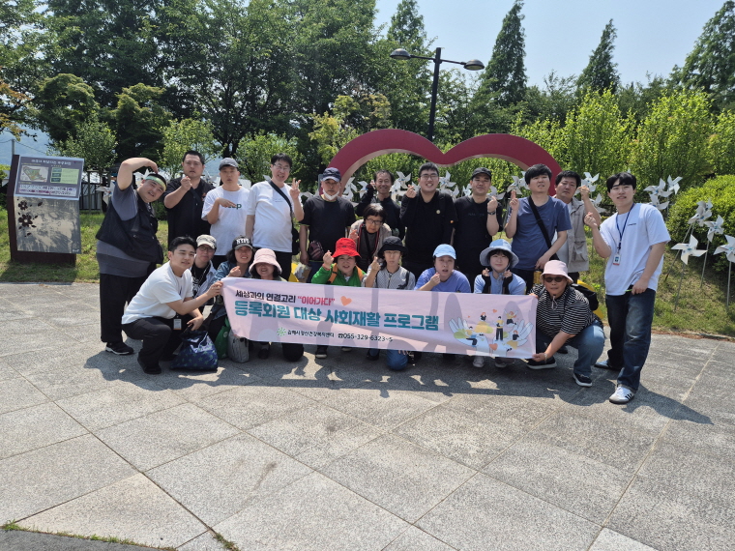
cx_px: 368
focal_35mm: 23
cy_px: 276
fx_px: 488
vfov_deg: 58.9
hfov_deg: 73.9
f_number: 1.8
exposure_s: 1/2160
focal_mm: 5.4
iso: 25
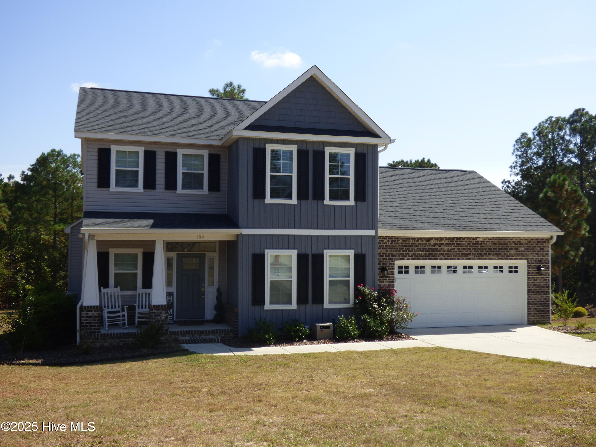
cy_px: 224
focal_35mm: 37
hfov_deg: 50.1
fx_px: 637
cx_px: 298
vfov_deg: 38.7
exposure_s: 1/800
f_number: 3.5
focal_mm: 6.47
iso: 100
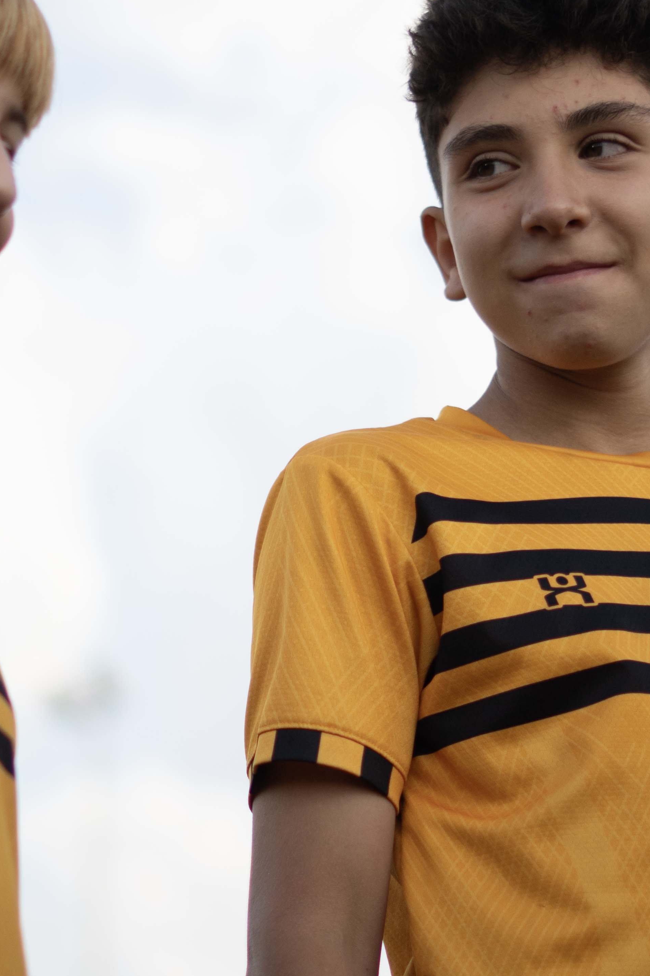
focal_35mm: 162
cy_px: 425
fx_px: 4388
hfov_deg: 8.5
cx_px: 156
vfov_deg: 12.7
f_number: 1.8
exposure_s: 1/2000
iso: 200
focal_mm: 50
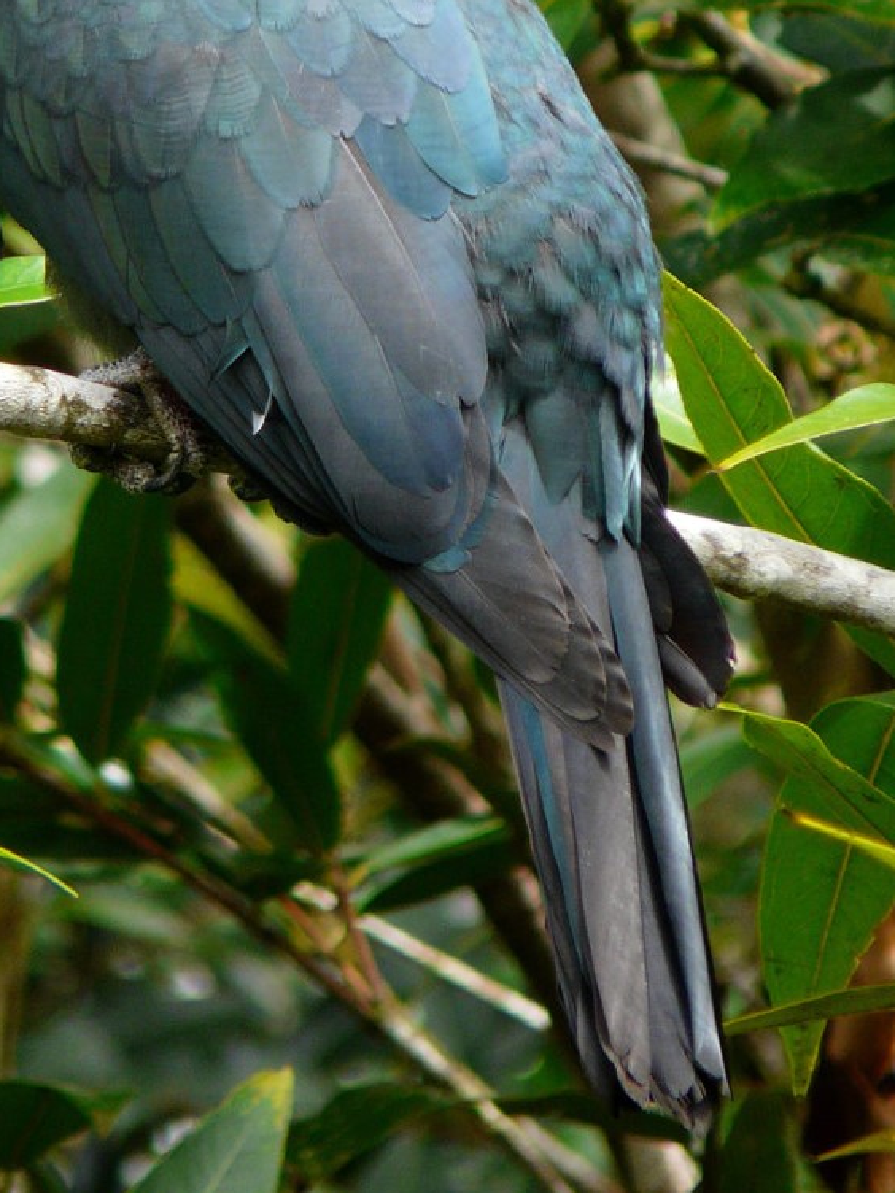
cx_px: 189
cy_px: 97
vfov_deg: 2.1
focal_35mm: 966
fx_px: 33311
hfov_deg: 1.5
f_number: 4.2
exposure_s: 1/200
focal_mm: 82.8
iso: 100
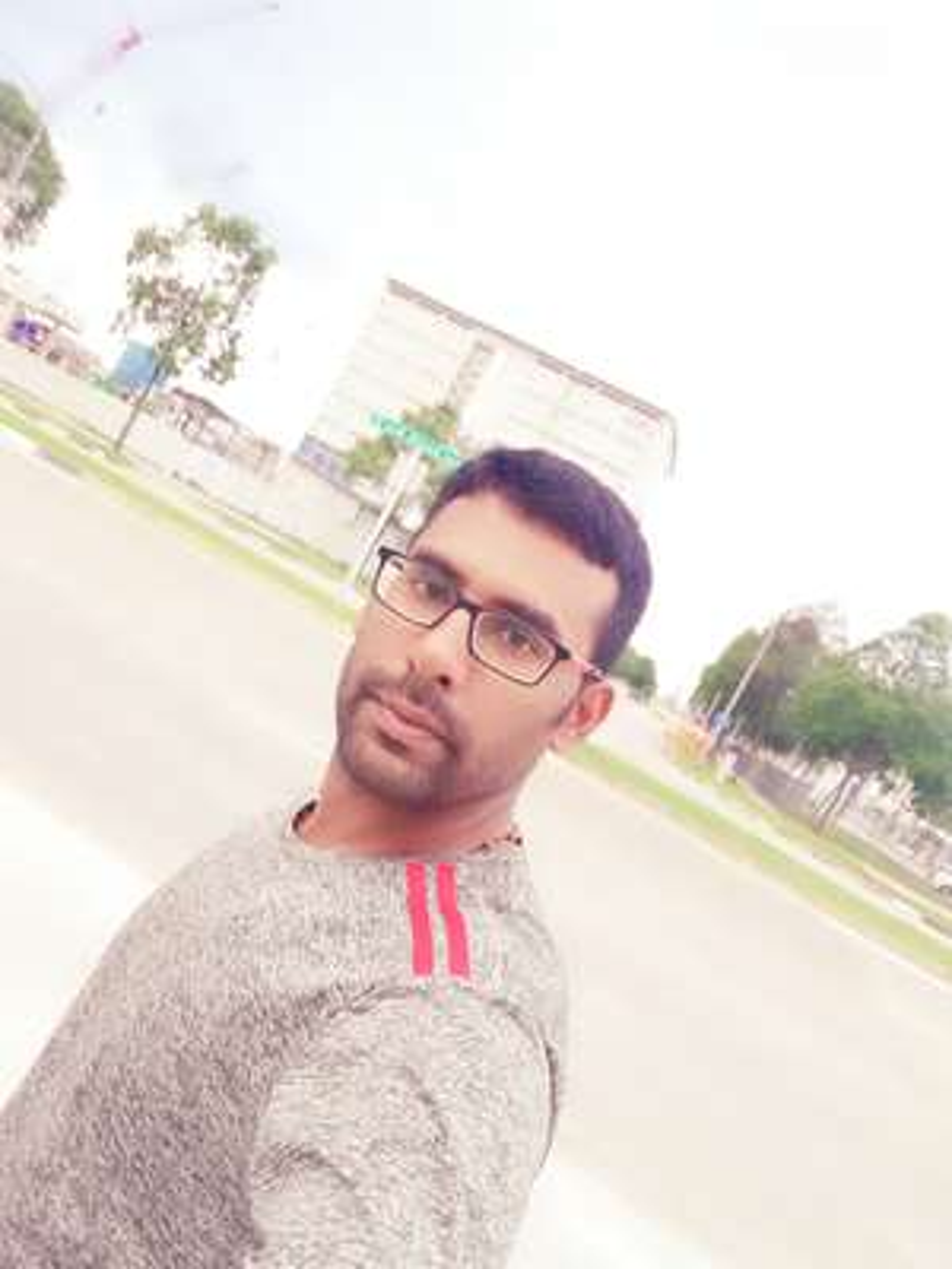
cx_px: 476
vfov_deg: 67.3
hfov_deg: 53.1
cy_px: 634
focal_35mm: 26
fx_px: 953
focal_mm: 3.81
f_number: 2
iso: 50
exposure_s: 1/148
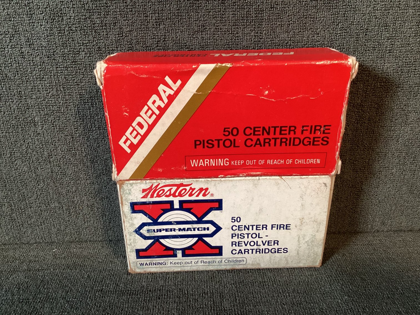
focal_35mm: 31
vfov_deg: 45.4
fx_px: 376
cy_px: 158
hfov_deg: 58.3
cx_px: 210
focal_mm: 3.3
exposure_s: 1/60
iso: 250
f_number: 2.4
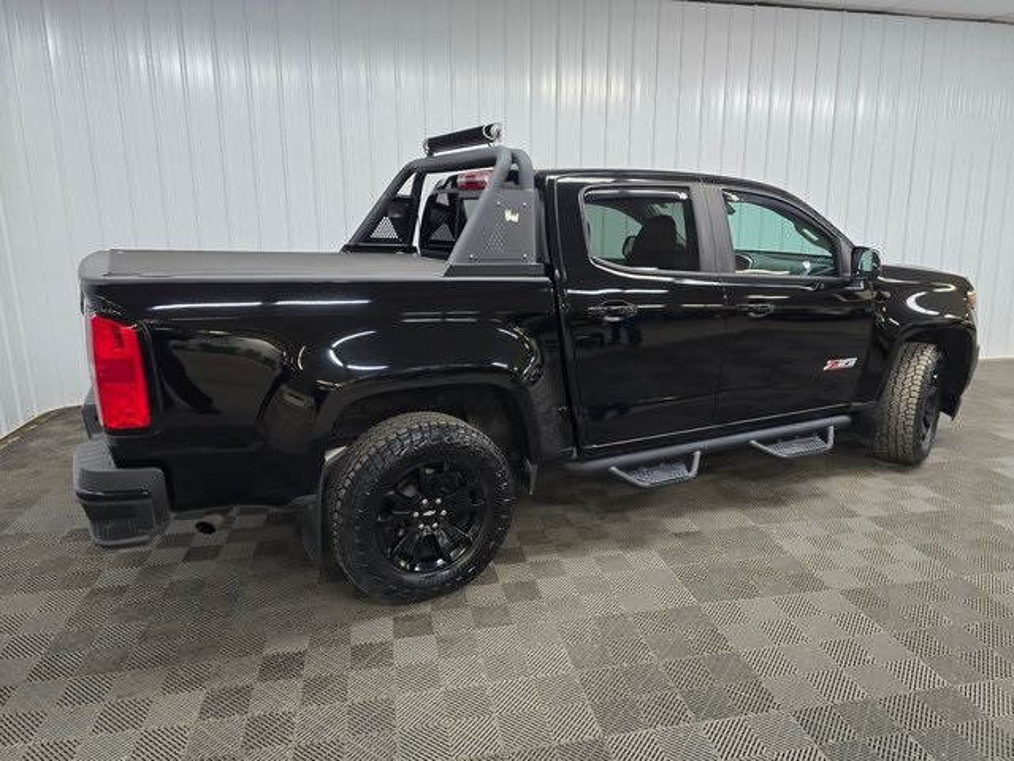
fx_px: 674
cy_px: 380
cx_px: 507
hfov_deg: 73.9
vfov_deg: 58.9
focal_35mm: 23
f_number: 1.7
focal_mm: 6.3
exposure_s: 1/120
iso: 400
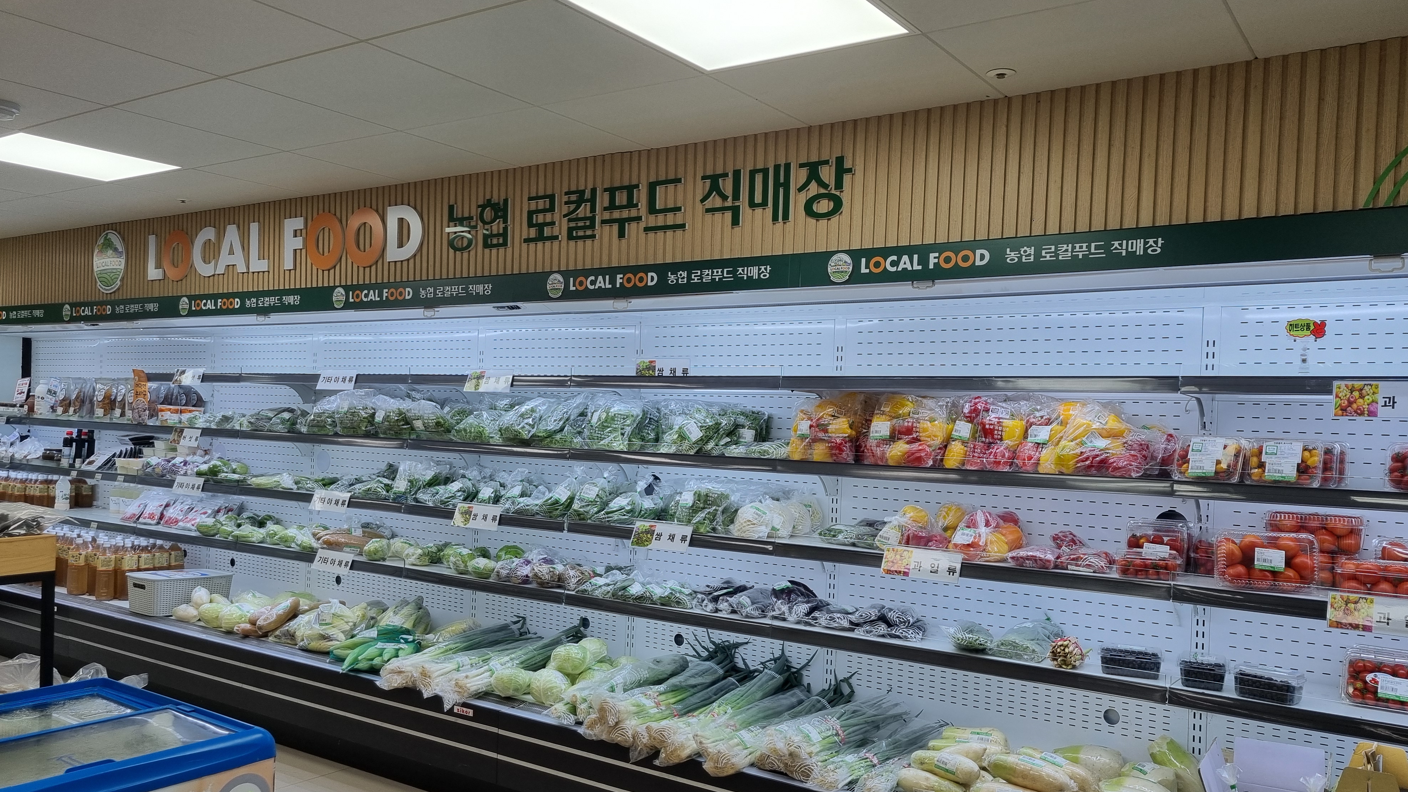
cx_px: 720
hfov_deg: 66.1
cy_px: 424
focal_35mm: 29
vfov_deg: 40.2
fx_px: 1083
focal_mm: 5.4
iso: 50
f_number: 1.8
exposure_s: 1/279
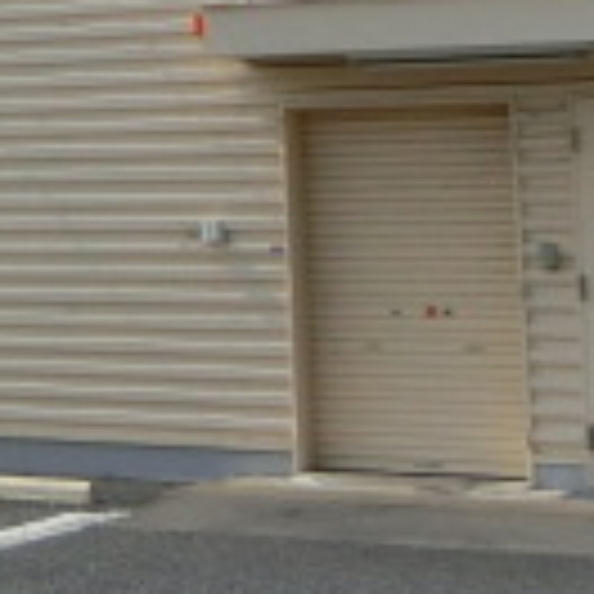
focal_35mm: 146
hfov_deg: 10.7
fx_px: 2834
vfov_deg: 11.7
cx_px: -666
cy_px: -104
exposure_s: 1/1000
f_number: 7.8
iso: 200
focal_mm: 6
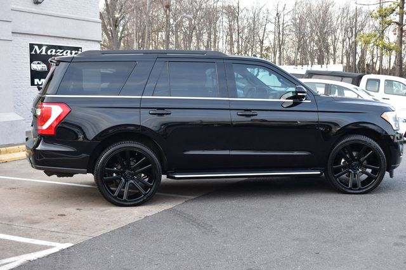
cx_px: 203
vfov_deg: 25.7
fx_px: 592
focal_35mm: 52
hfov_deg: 37.9
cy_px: 135
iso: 400
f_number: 6.3
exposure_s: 1/20
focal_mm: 35
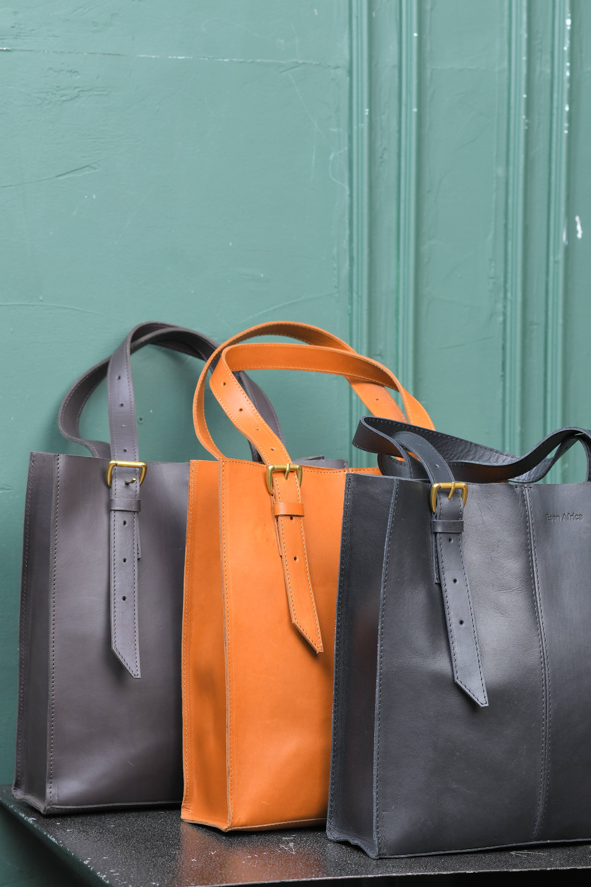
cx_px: 332
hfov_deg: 12.8
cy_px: 488
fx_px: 2635
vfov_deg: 19.1
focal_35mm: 107
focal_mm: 85
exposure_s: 1/200
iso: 250
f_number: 5.6
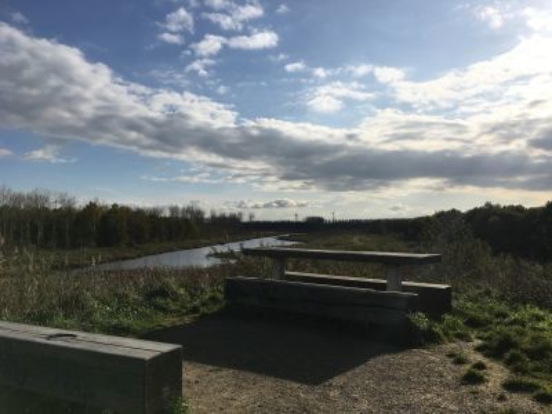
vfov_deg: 48.2
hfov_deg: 61.7
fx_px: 462
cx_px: 276
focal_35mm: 29
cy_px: 207
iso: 25
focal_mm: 4.15
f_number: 2.2
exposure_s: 1/4274
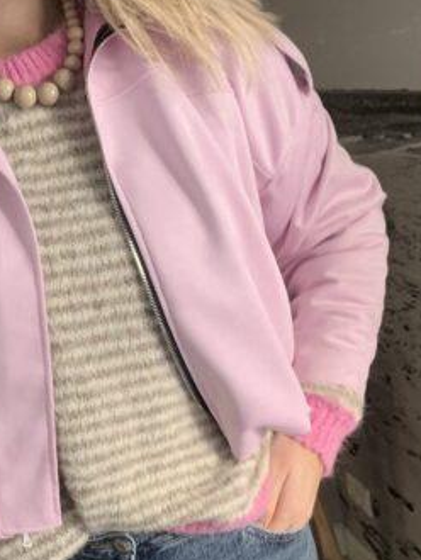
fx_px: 1020
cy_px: 434
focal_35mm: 63
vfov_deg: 30.1
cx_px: 131
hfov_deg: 23.2
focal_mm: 4.25
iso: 320
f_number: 1.8
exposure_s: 1/60
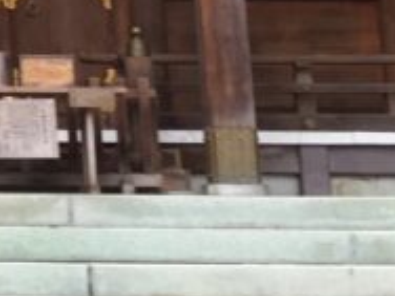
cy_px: -313
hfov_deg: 11.5
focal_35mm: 158
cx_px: -353
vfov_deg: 8.8
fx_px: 1803
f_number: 2.2
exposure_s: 1/60
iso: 40
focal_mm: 4.15
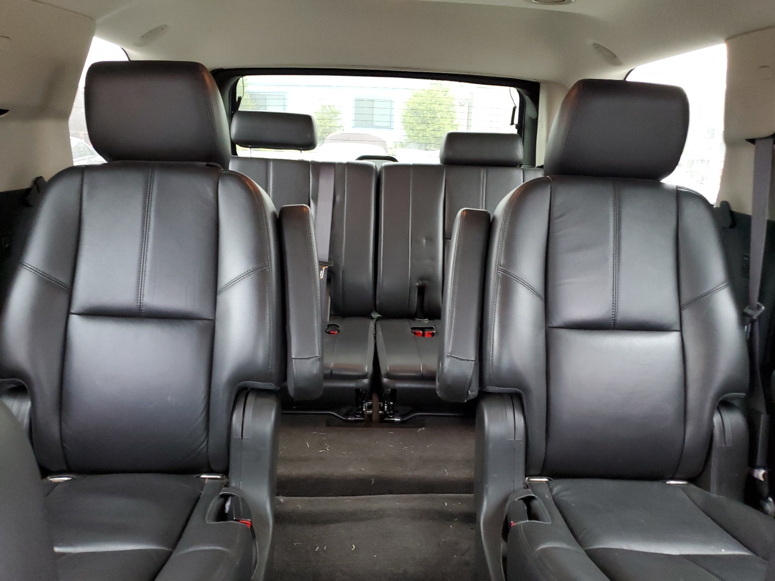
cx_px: 388
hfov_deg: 67.3
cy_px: 290
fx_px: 582
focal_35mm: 26
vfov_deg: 53.1
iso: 343
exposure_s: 1/60.2
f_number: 1.5
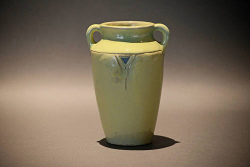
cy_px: 84
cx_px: 125
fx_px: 938
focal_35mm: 135
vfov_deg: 10.2
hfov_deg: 15.2
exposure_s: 1/60
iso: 2000
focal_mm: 135
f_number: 5.6
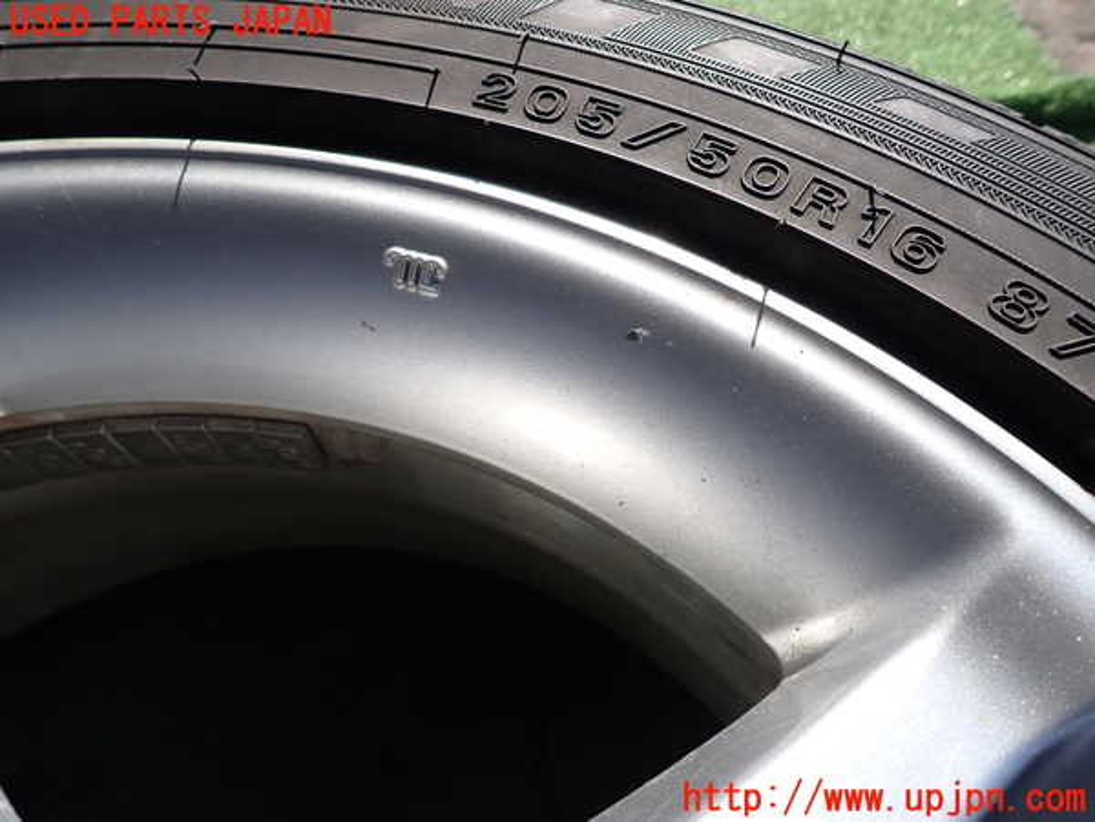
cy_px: 411
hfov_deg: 69.4
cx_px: 548
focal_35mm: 25
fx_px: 791
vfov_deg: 54.9
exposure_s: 1/1000
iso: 100
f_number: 2.8
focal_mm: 4.5
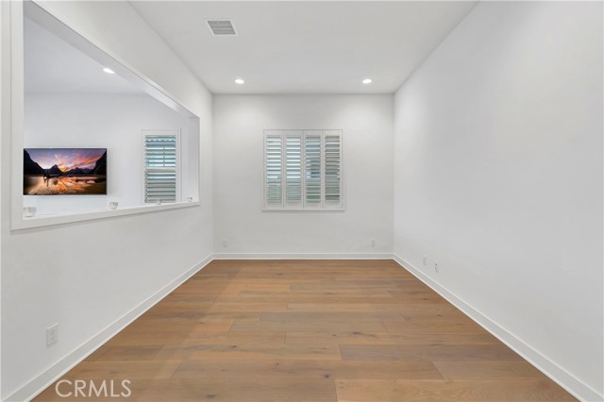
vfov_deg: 77.3
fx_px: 252
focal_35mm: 15
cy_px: 201
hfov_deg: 100.4
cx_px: 302
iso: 100
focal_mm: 10
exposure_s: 1/13
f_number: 5.6
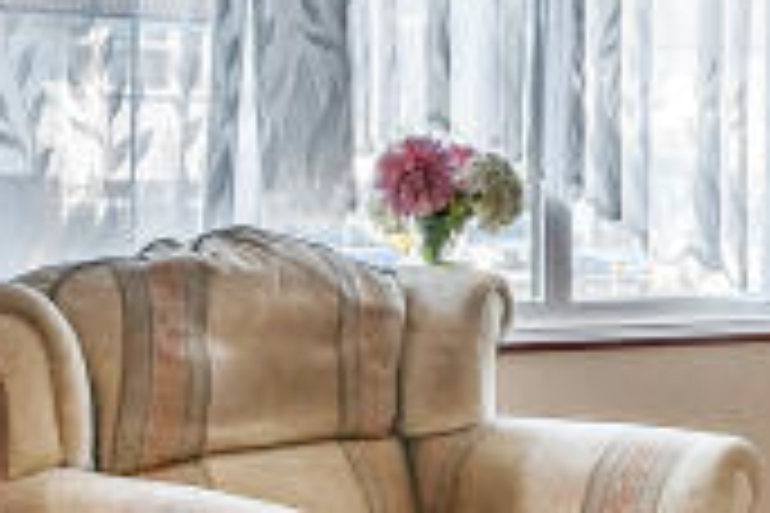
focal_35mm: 84
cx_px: 946
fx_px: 1797
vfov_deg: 16.3
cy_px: 250
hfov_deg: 22.2
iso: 320
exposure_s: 1/80
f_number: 7.1
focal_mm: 14
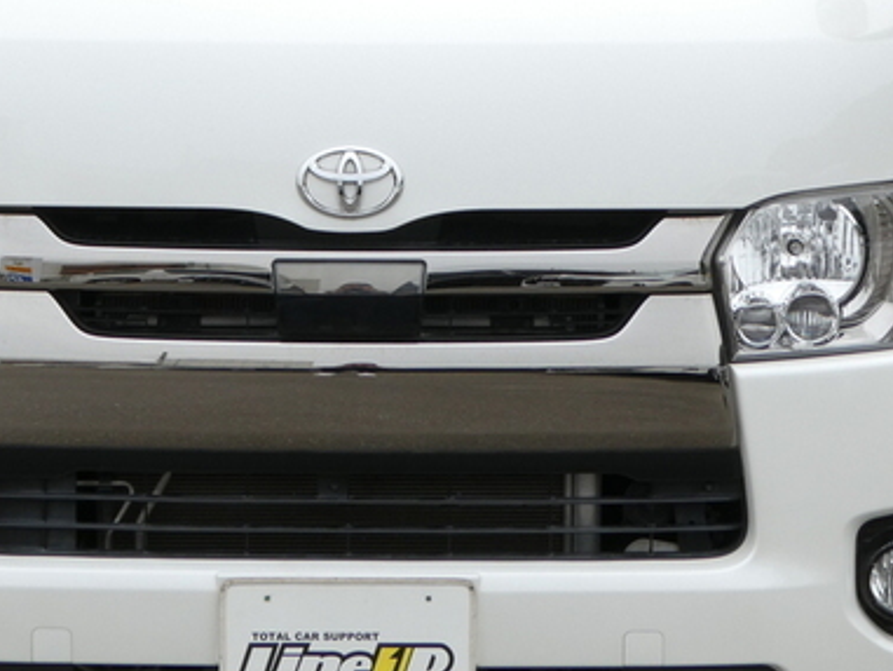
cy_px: 145
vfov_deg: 10.1
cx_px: 321
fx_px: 3793
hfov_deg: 13.4
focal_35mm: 147
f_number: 4.5
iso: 80
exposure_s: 1/400
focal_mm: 12.5
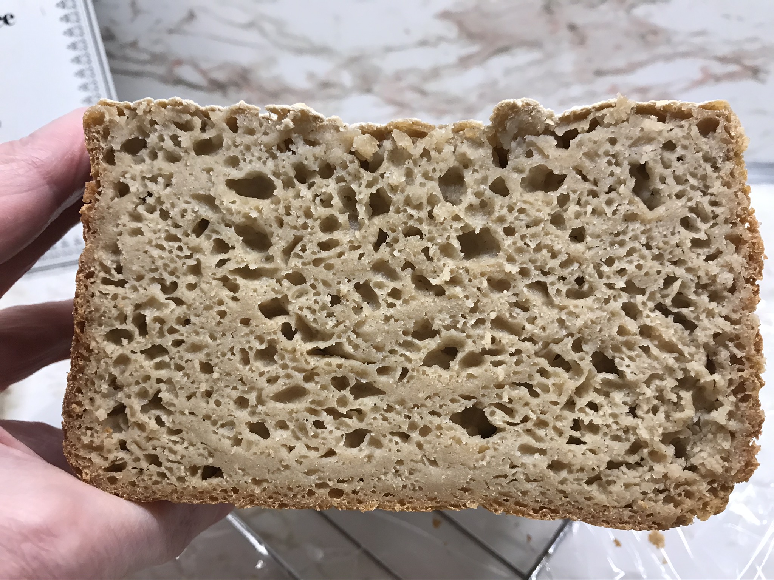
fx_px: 626
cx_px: 387
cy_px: 290
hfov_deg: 63.4
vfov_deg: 49.7
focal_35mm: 28
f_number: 1.8
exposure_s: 1/30
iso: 25
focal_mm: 3.99
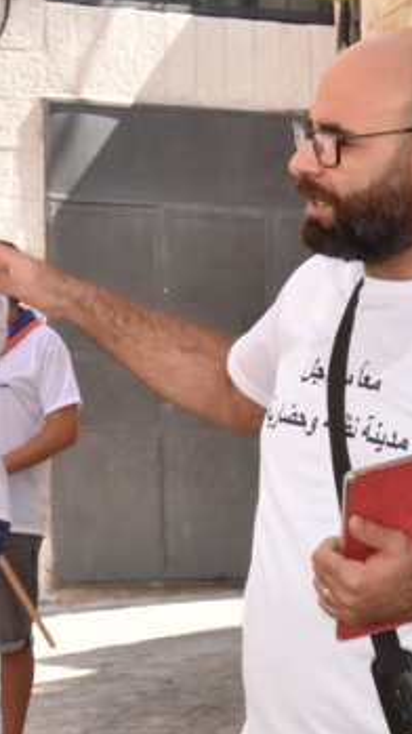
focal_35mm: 160
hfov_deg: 7.5
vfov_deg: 13.4
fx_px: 3111
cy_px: 550
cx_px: -139
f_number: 22
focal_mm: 52
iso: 2500
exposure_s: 1/250
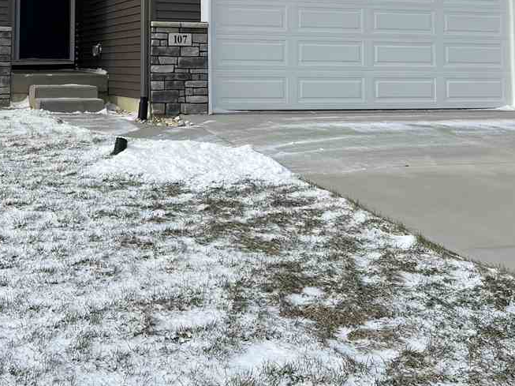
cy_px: 9
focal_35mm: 51
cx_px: 115
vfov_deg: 27.1
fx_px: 758
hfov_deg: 36.4
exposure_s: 1/4630
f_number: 1.5
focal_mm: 5.7
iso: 50
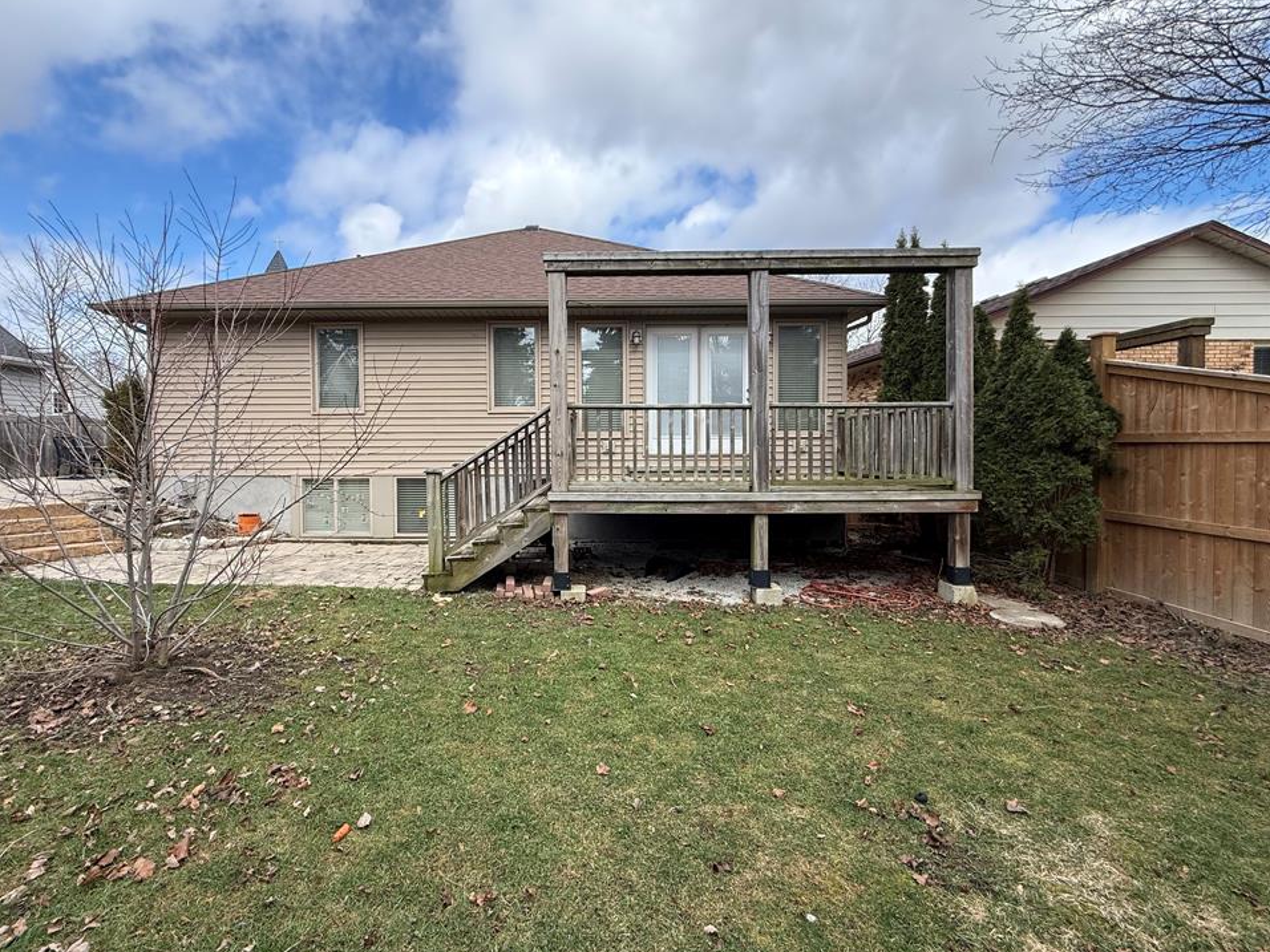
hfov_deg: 98.0
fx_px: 550
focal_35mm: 15
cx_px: 592
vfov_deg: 81.7
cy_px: 459
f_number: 2.2
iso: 64
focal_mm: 2.22
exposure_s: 1/644
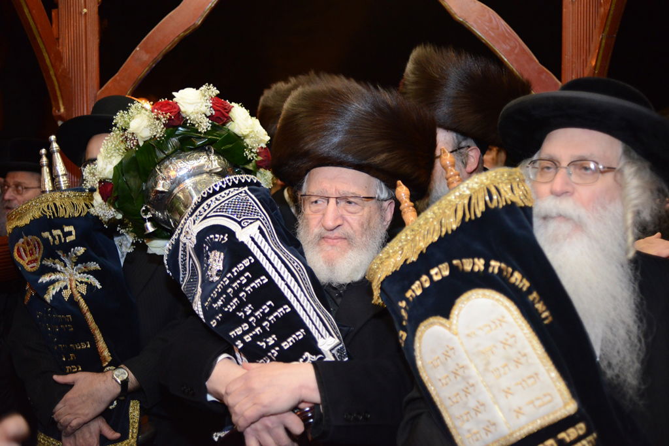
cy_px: 223
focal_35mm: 35
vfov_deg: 37.9
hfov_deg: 54.4
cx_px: 334
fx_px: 650
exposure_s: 1/200
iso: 3200
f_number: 2
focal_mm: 35
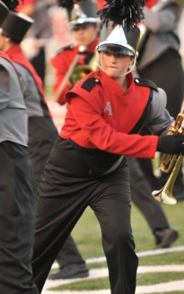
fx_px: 3307
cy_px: 129
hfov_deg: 3.2
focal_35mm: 412
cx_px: 100
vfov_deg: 5.1
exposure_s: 1/100
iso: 200
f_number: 2.8
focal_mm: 200
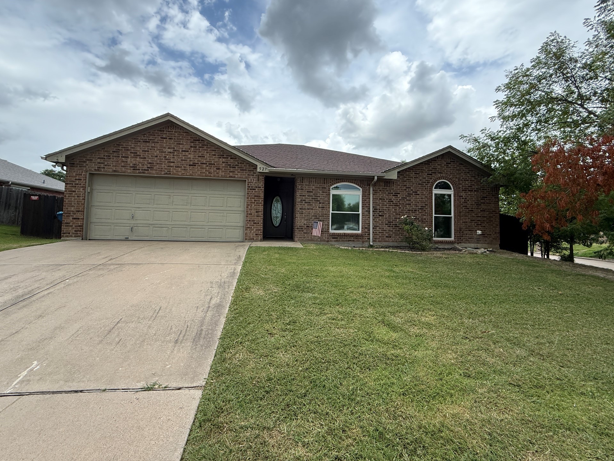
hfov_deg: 98.2
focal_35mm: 15
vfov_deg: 81.7
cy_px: 216
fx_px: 266
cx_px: 308
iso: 64
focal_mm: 2.22
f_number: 2.2
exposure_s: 1/760
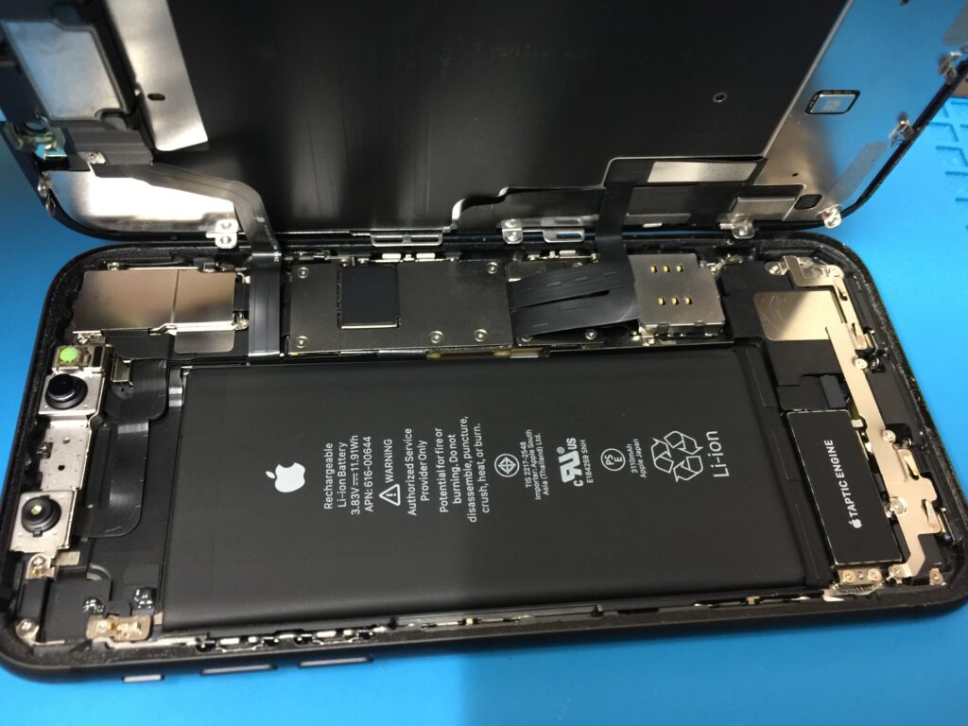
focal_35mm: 29
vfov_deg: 48.2
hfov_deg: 61.7
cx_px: 484
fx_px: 811
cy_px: 363
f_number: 2.2
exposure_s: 1/15
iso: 100
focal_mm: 4.15
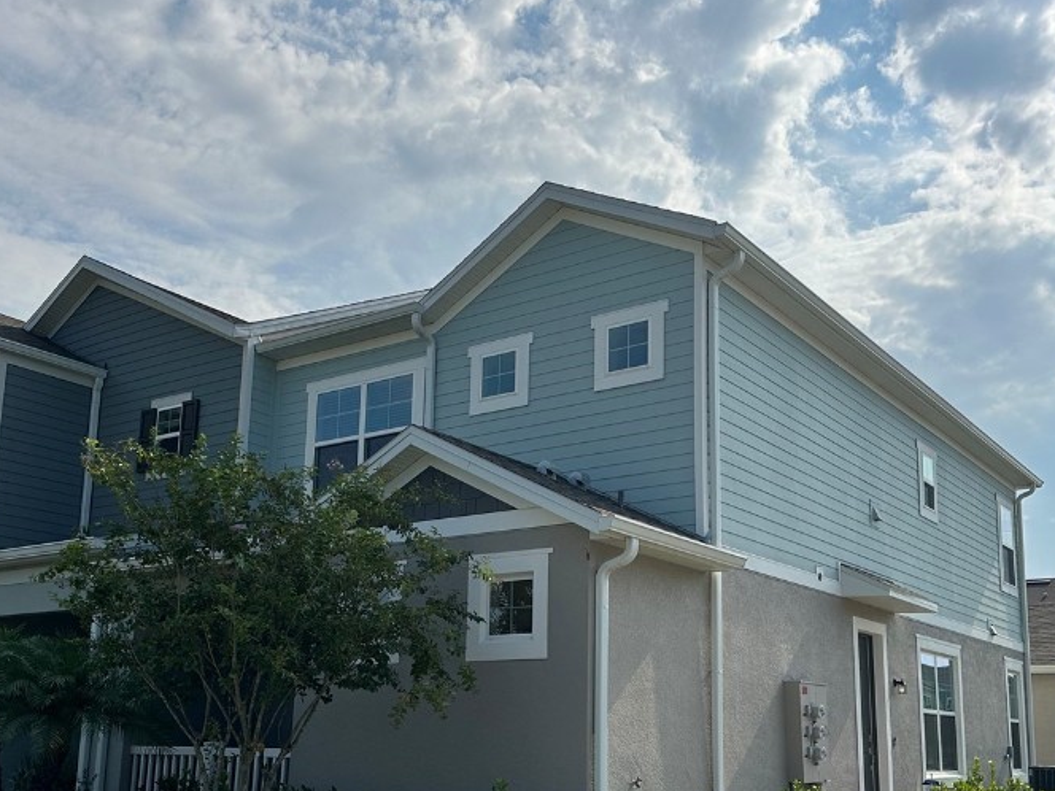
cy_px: 524
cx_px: 540
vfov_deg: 38.3
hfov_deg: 50.1
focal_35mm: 37
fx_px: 1128
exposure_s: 1/10753
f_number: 1.78
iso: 80
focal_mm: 6.86
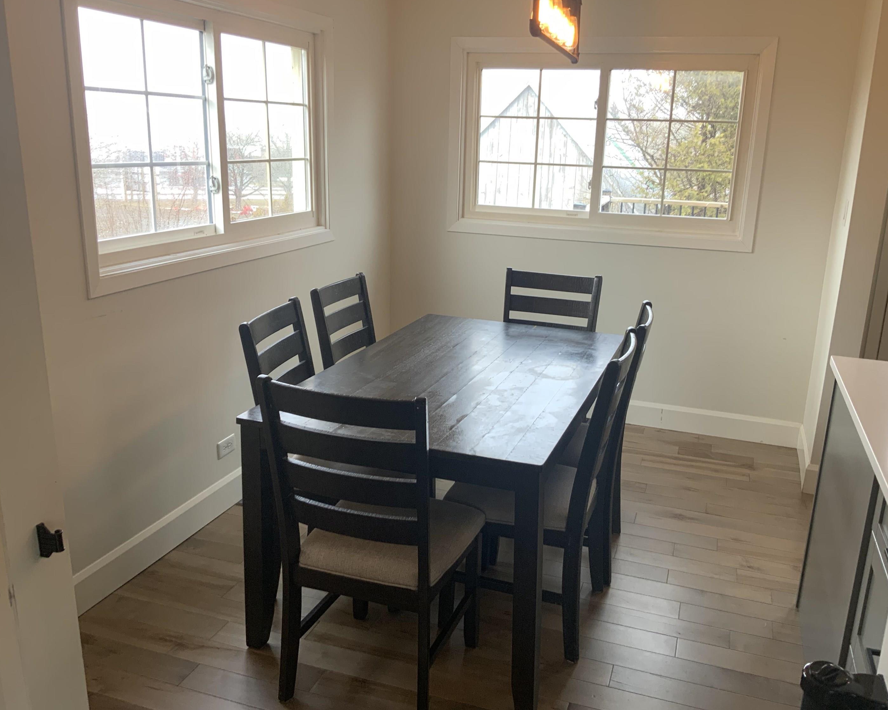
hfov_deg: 57.1
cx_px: 472
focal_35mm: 31
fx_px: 815
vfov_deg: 47.1
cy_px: 351
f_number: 1.8
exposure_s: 1/120
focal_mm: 3
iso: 20
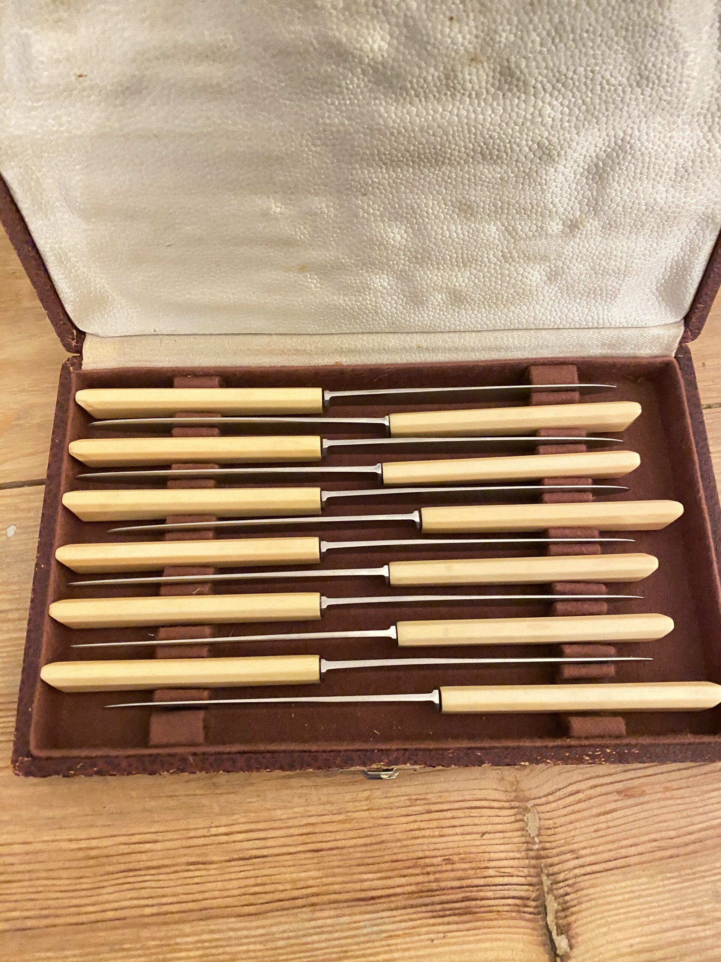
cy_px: 481
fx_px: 722
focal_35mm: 26
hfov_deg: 53.1
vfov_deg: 67.3
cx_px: 360
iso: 1250
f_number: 1.8
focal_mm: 4.25
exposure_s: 1/17
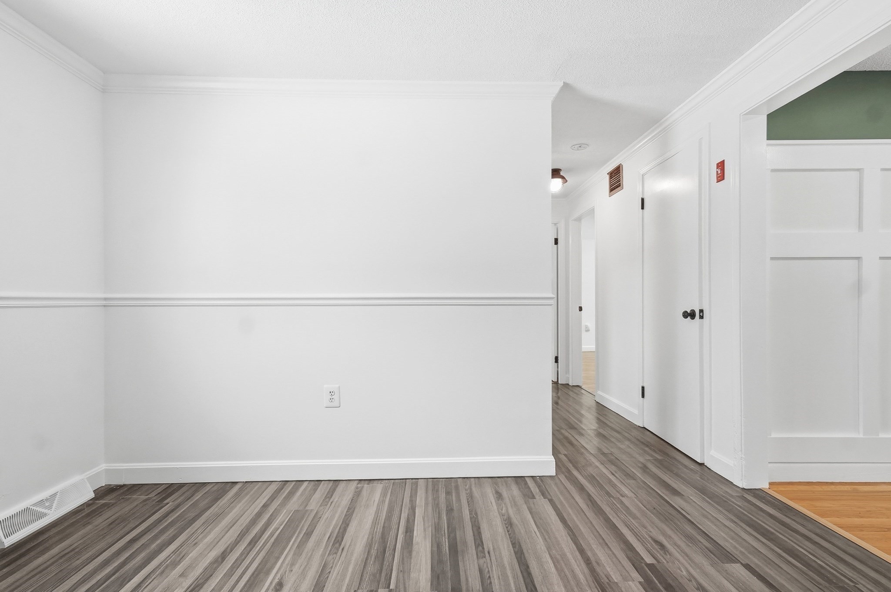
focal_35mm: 16
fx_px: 408
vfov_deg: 71.9
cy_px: 296
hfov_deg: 95.0
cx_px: 446
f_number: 7.1
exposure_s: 1/400
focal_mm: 11
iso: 800
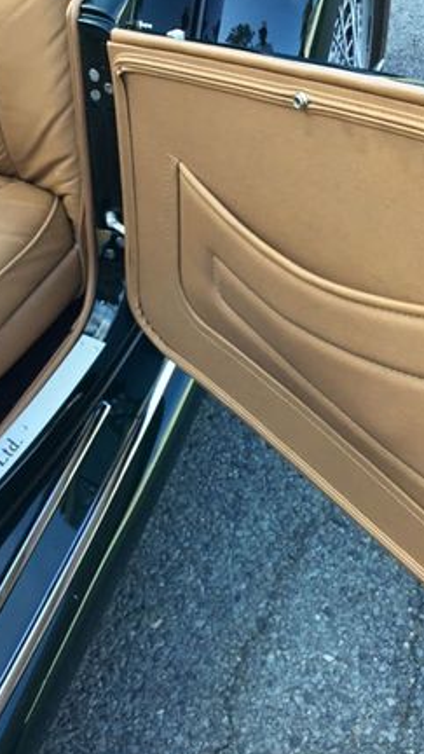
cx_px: 267
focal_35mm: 50
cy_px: 407
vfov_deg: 41.3
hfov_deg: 23.9
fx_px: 999
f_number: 2.4
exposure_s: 1/60
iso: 25
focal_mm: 3.3
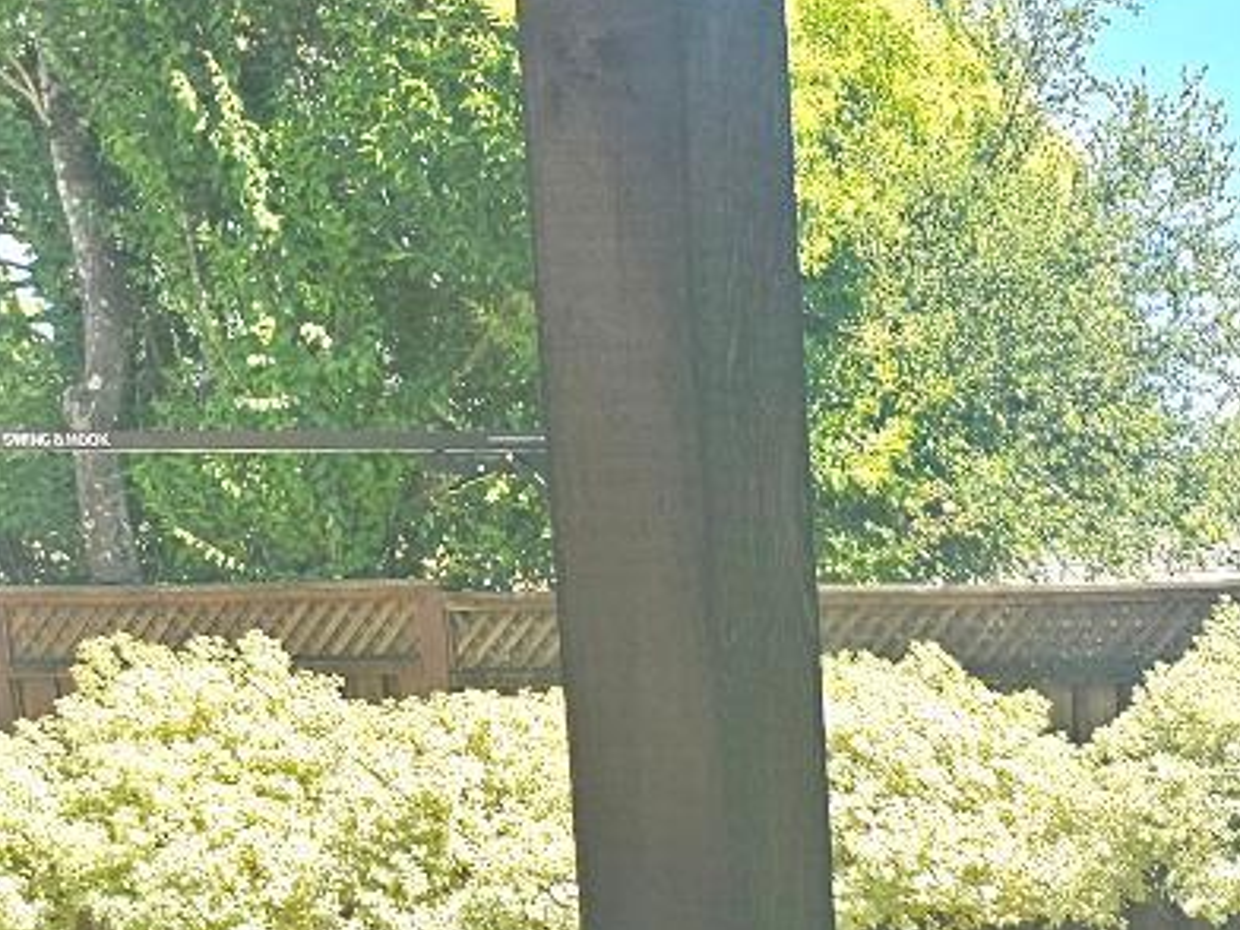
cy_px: 1232
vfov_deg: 15.9
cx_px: 1809
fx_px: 3152
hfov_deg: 19.6
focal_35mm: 88
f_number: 1.8
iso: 40
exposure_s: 1/476
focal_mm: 5.4
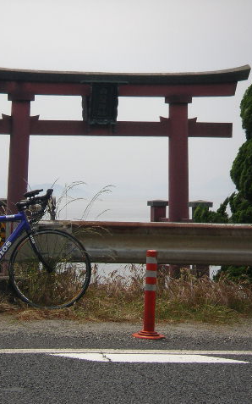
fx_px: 1627
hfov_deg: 8.8
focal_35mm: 148
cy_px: 202
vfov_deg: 14.1
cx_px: 31
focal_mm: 16
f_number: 3.9
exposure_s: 1/400
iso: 50
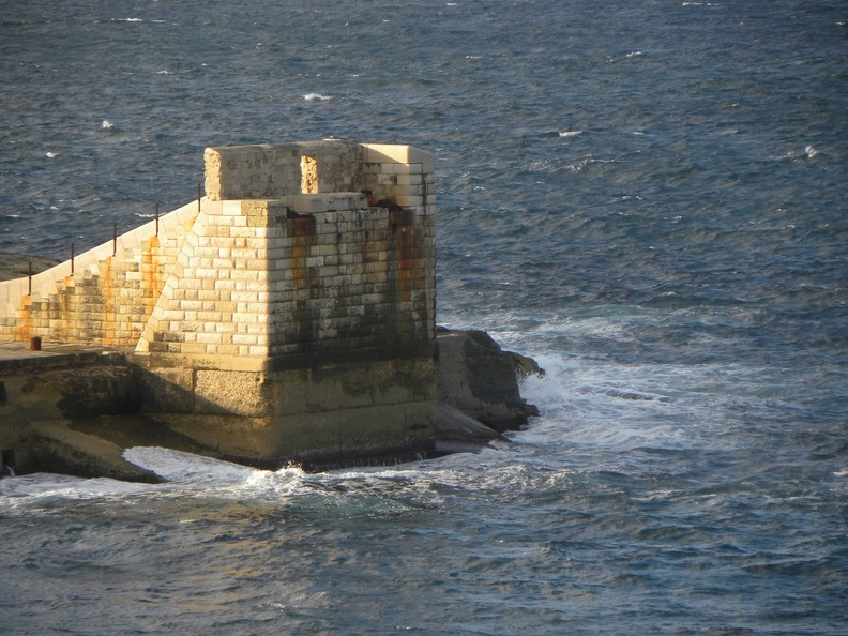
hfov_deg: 5.3
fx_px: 9235
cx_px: 424
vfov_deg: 3.9
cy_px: 318
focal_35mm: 377
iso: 64
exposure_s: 1/177
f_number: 5
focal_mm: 67.2
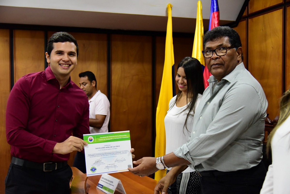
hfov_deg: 42.7
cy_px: 97
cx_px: 145
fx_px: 371
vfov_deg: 29.2
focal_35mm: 46
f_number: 4
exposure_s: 1/200
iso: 4000
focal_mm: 46
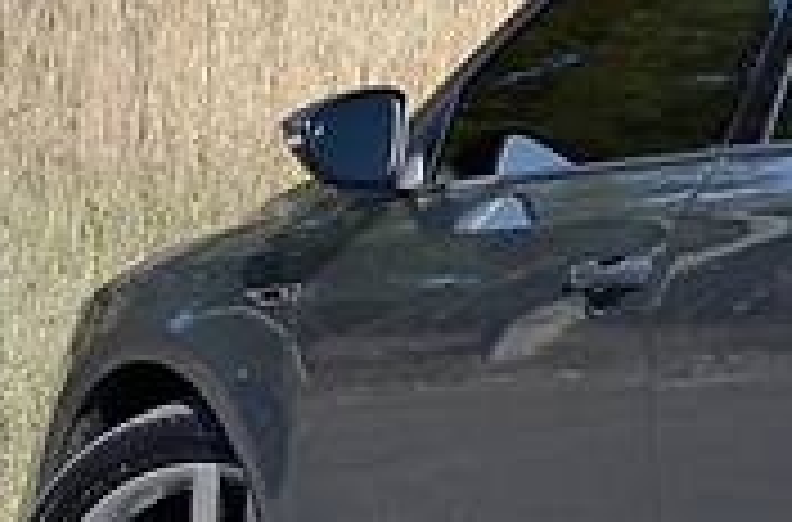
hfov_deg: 3.3
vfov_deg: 2.2
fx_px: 13789
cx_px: 1274
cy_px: -36
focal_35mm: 629
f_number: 8
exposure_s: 1/250
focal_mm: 92
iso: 200
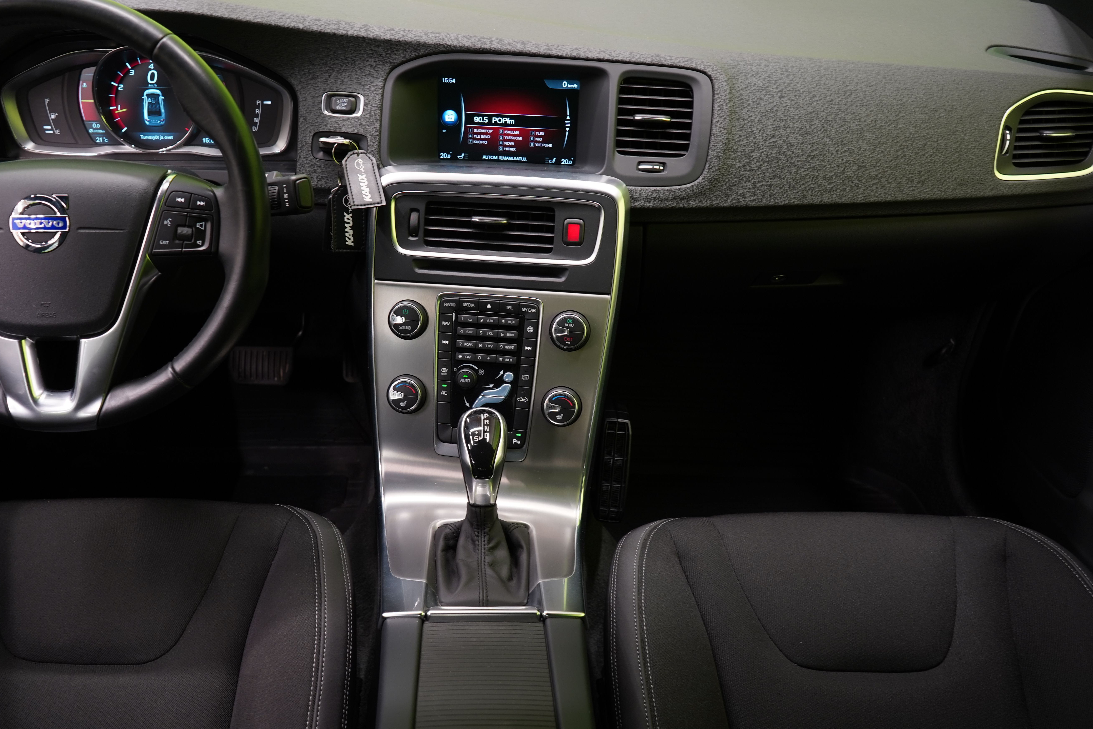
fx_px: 971
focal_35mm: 32
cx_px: 472
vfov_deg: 41.1
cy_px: 367
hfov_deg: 58.5
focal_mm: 28
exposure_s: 1/10
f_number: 5
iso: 400
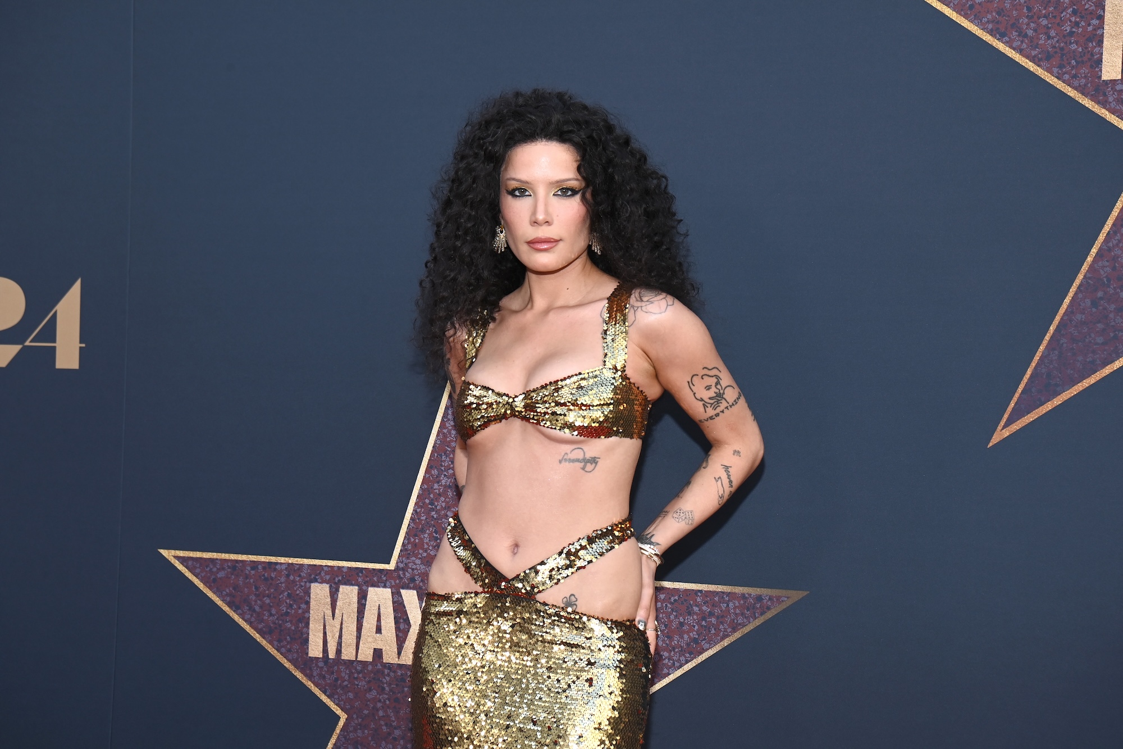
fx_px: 1871
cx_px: 562
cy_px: 374
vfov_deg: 22.6
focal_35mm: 60
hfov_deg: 33.4
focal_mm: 60
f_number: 8
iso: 500
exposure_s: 1/200
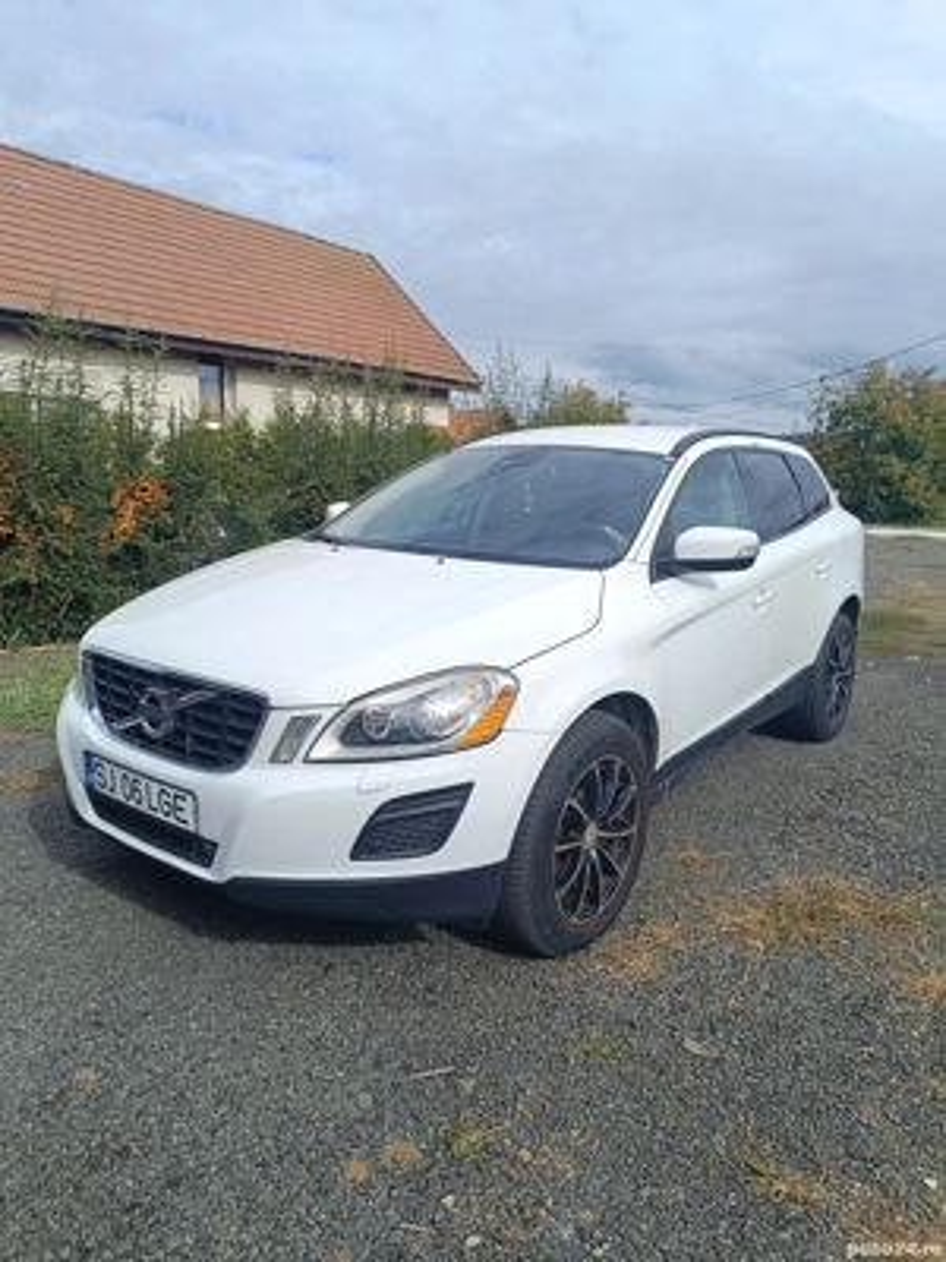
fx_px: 875
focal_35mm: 24
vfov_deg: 71.6
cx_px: 473
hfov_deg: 56.8
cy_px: 631
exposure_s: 1/1290
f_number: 1.88
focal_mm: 5.59
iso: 59
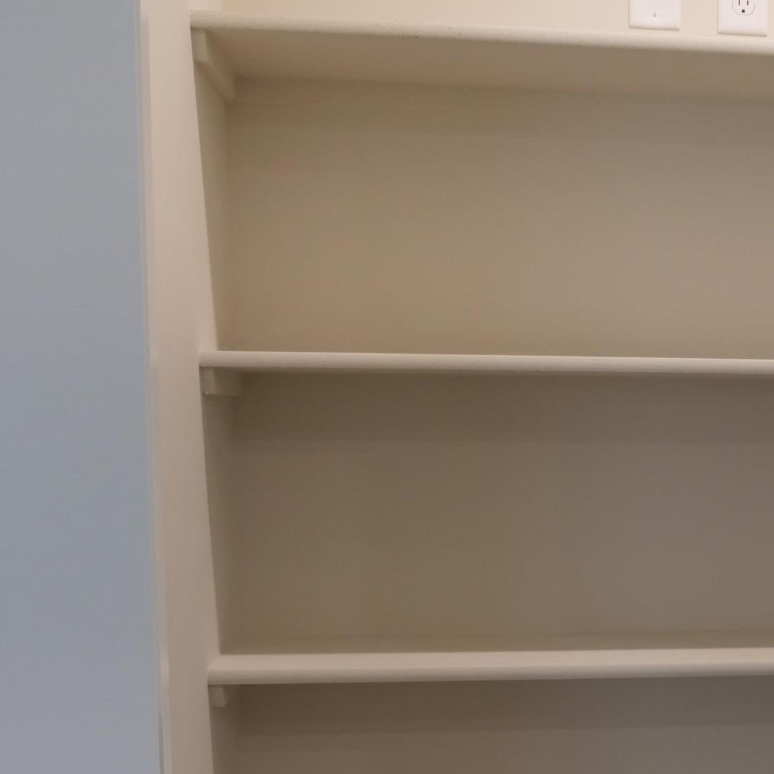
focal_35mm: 58
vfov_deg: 28.9
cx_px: 701
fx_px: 1467
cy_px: 616
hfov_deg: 28.4
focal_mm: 12
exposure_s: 1/60
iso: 400
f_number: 2.8
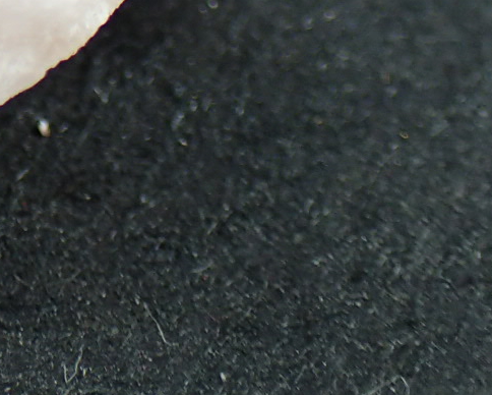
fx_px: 2142
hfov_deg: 12.7
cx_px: -160
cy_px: -335
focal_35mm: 147
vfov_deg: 9.9
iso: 200
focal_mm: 6.86
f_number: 2.7
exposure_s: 1/160
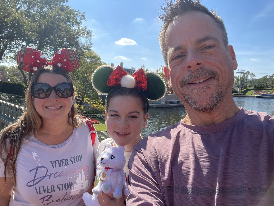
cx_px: 137
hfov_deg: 73.9
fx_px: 182
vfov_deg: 58.9
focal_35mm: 23
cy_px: 103
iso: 25
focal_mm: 2.71
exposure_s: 1/436
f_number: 2.2
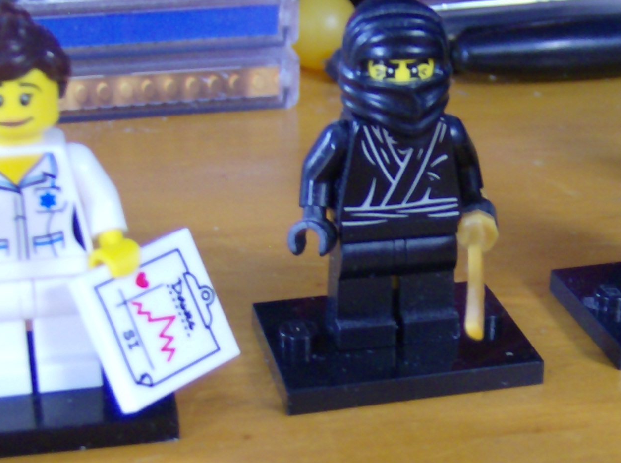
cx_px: 501
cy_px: 277
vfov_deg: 19.8
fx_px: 1325
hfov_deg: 25.9
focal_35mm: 74
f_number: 2.8
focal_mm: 6
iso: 200
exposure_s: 1/3.93
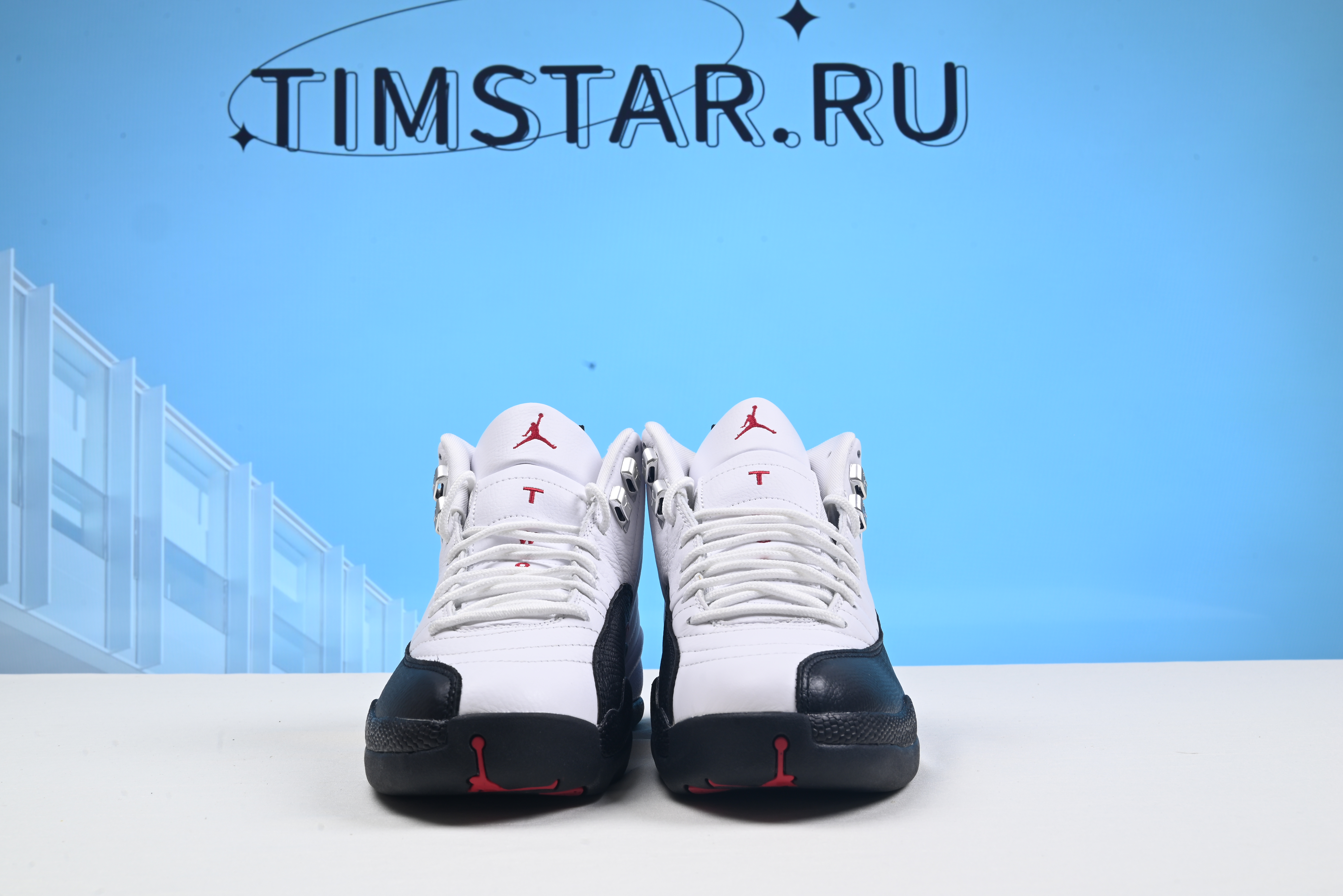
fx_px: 1493
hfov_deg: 48.4
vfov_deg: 33.4
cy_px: 448
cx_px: 672
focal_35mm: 40
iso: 100
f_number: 16
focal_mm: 40
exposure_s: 1/2.5
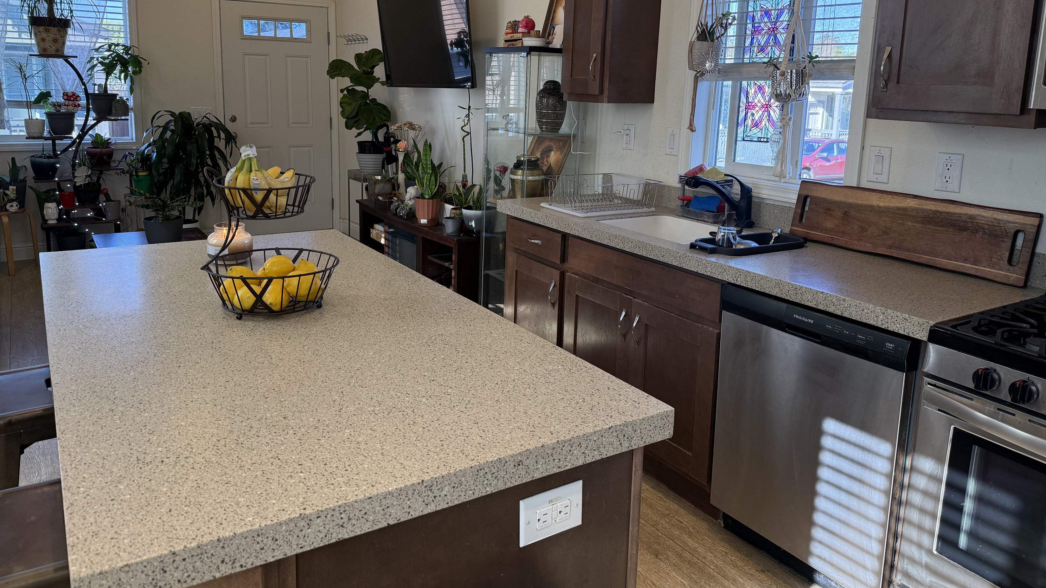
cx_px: 511
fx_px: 749
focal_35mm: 27
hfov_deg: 69.9
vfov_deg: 42.5
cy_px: 209
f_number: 1.78
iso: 125
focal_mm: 6.76
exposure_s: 1/228
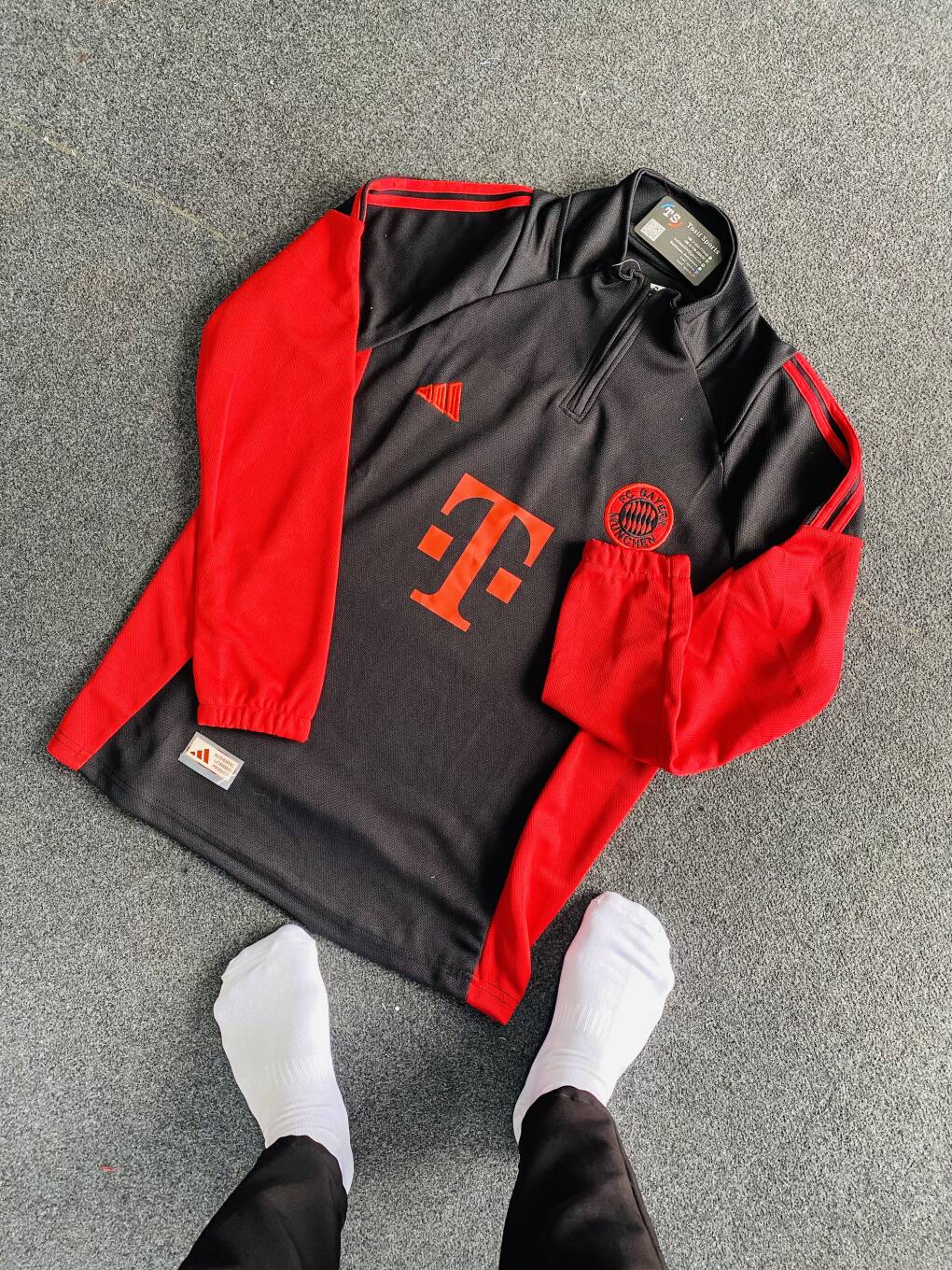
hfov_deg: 53.1
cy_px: 635
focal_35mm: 26
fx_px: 953
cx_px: 476
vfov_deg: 67.3
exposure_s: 1/81
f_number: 1.8
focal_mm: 4.25
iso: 125
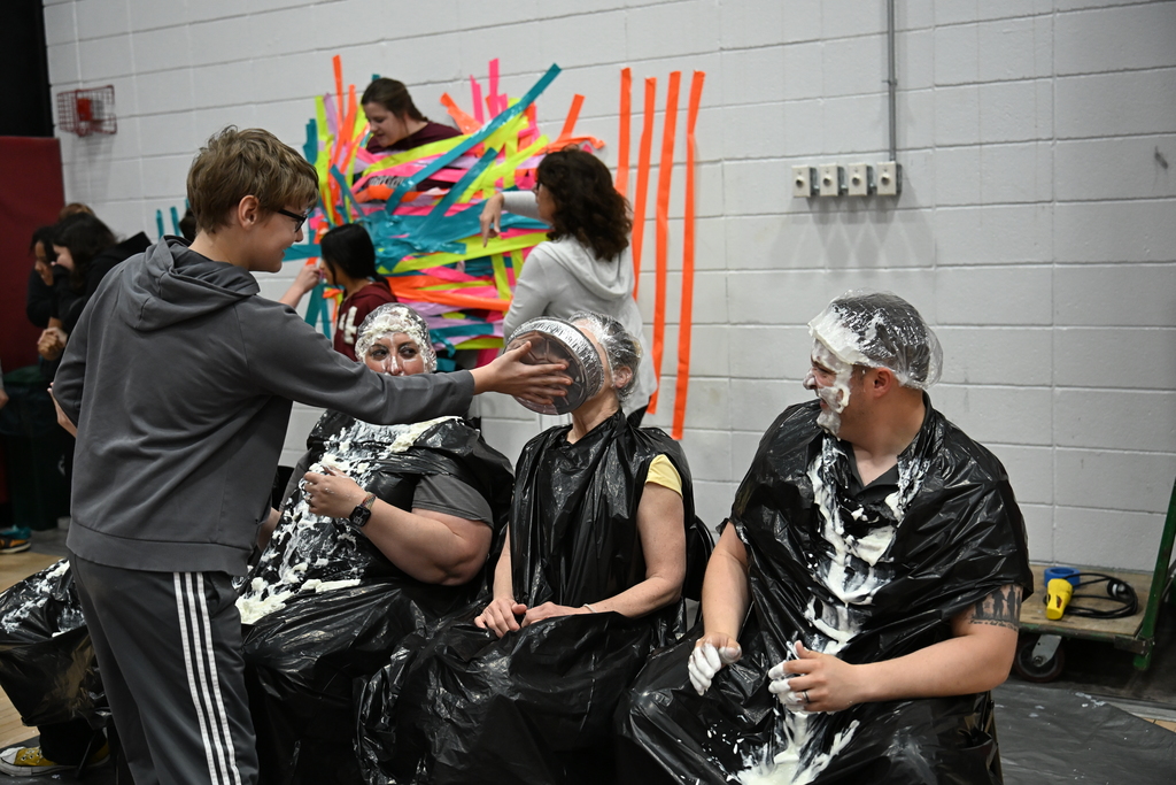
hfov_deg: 48.5
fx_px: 1307
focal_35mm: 40
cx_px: 588
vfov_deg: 33.4
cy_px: 392
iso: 3600
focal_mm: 40
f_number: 2.8
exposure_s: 1/1250
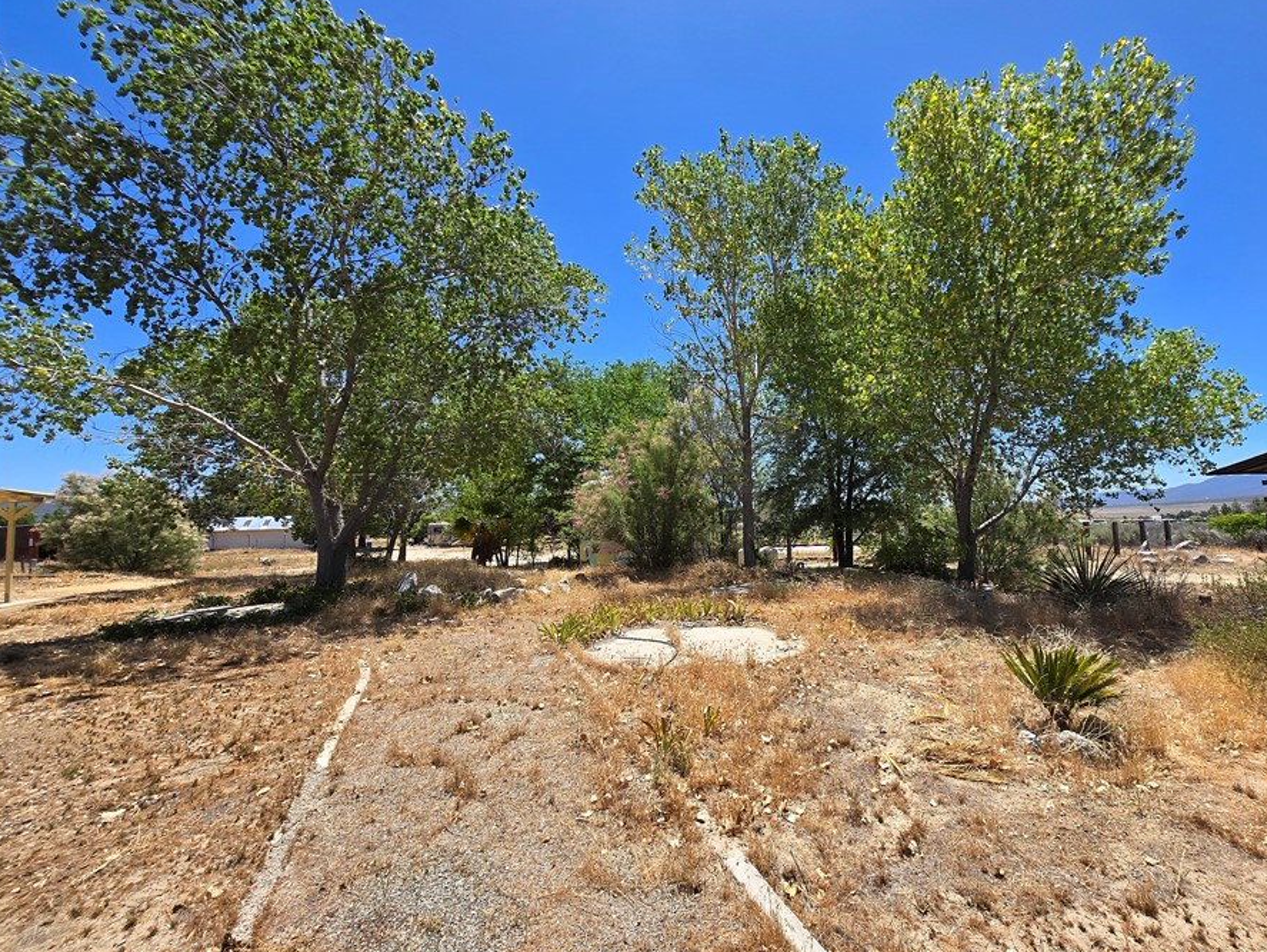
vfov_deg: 81.8
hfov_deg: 97.5
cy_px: 485
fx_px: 549
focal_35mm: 15
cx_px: 723
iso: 25
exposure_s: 1/1055
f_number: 2.2
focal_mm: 1.7
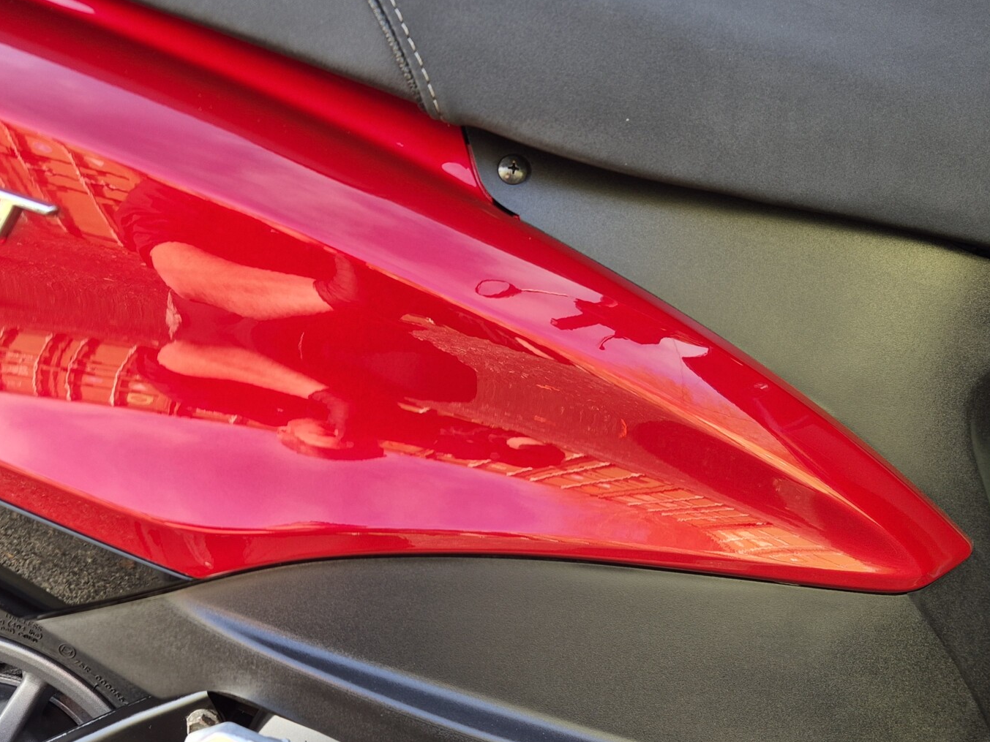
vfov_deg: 41.8
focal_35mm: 34
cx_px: 526
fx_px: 972
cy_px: 398
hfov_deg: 53.9
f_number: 1.8
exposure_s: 1/180
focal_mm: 5.4
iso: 80
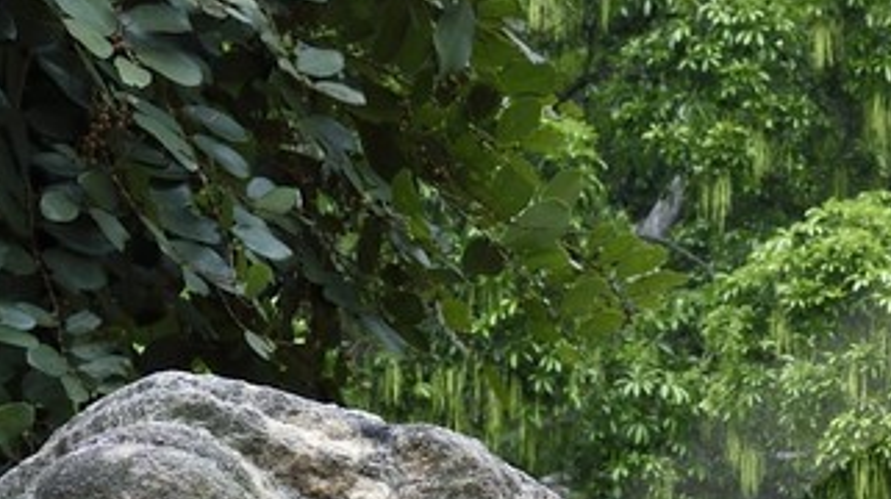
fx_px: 4438
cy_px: 1295
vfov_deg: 6.1
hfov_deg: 10.9
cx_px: 1443
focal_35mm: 188
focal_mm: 36
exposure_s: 1/160
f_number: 13
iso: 800
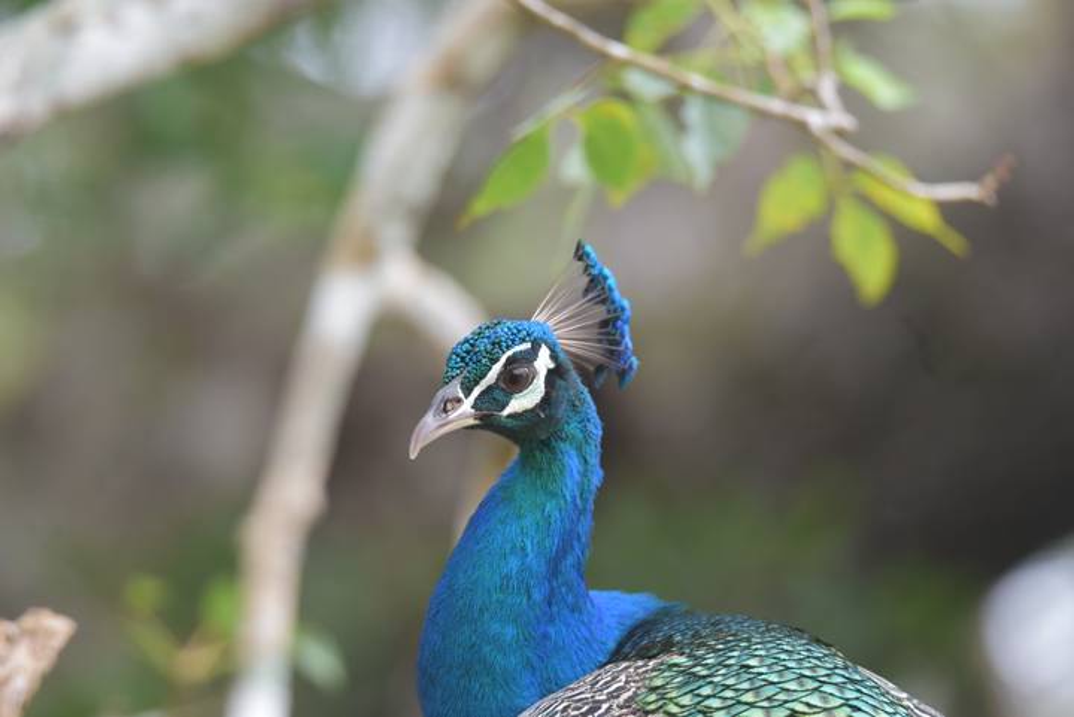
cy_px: 358
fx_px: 11343
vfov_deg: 3.6
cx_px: 537
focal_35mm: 380
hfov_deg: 5.4
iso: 1600
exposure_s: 1/125
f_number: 6
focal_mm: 380
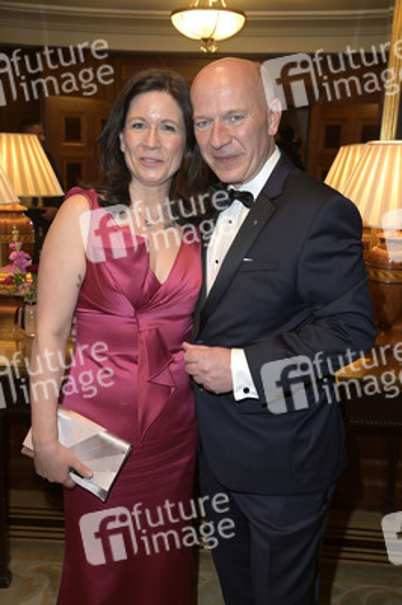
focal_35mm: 34
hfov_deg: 38.8
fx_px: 570
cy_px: 302
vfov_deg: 55.8
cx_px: 201
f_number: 5
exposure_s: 1/80
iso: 1600
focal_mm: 34
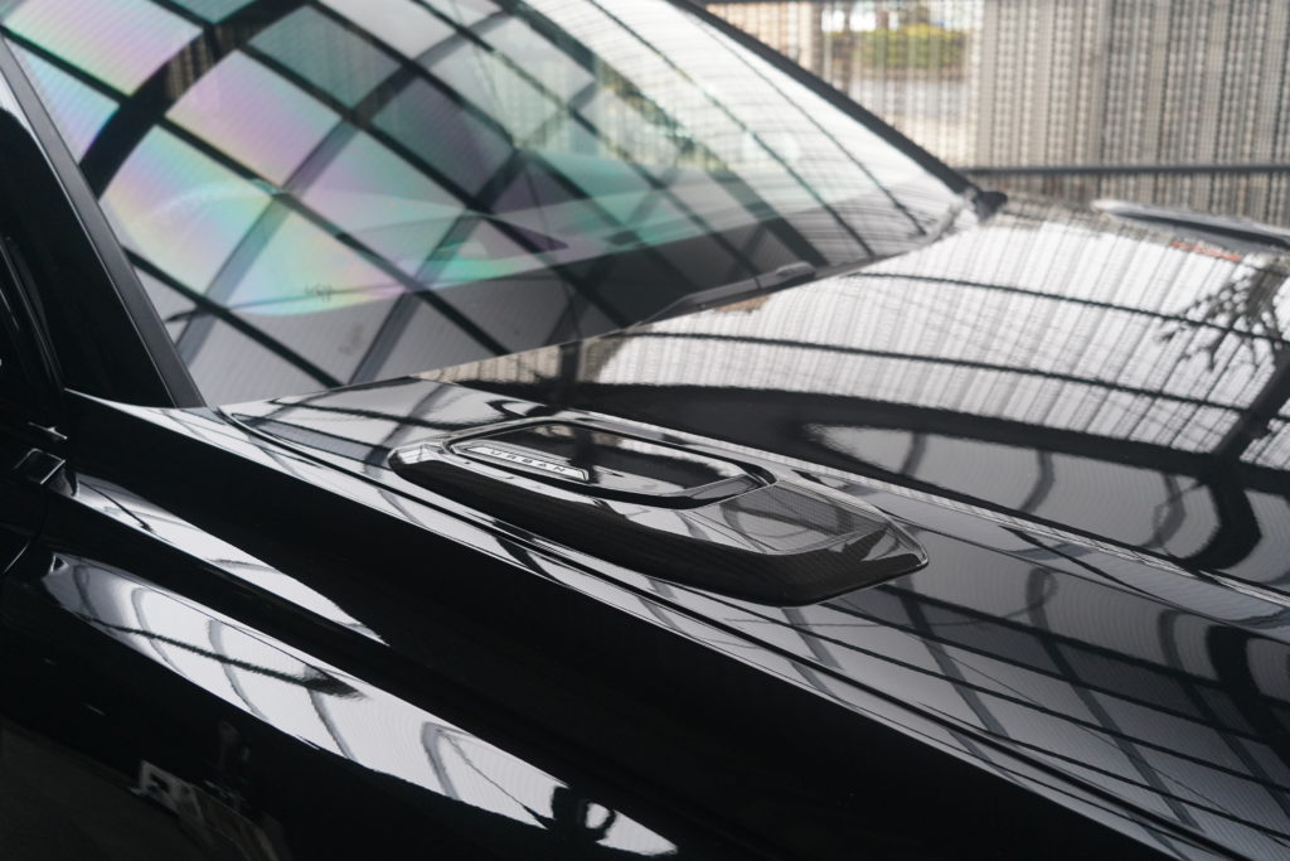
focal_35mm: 35
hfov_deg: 54.4
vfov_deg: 37.9
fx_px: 1254
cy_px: 430
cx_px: 645
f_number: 5
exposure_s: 1/160
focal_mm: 35
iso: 2500
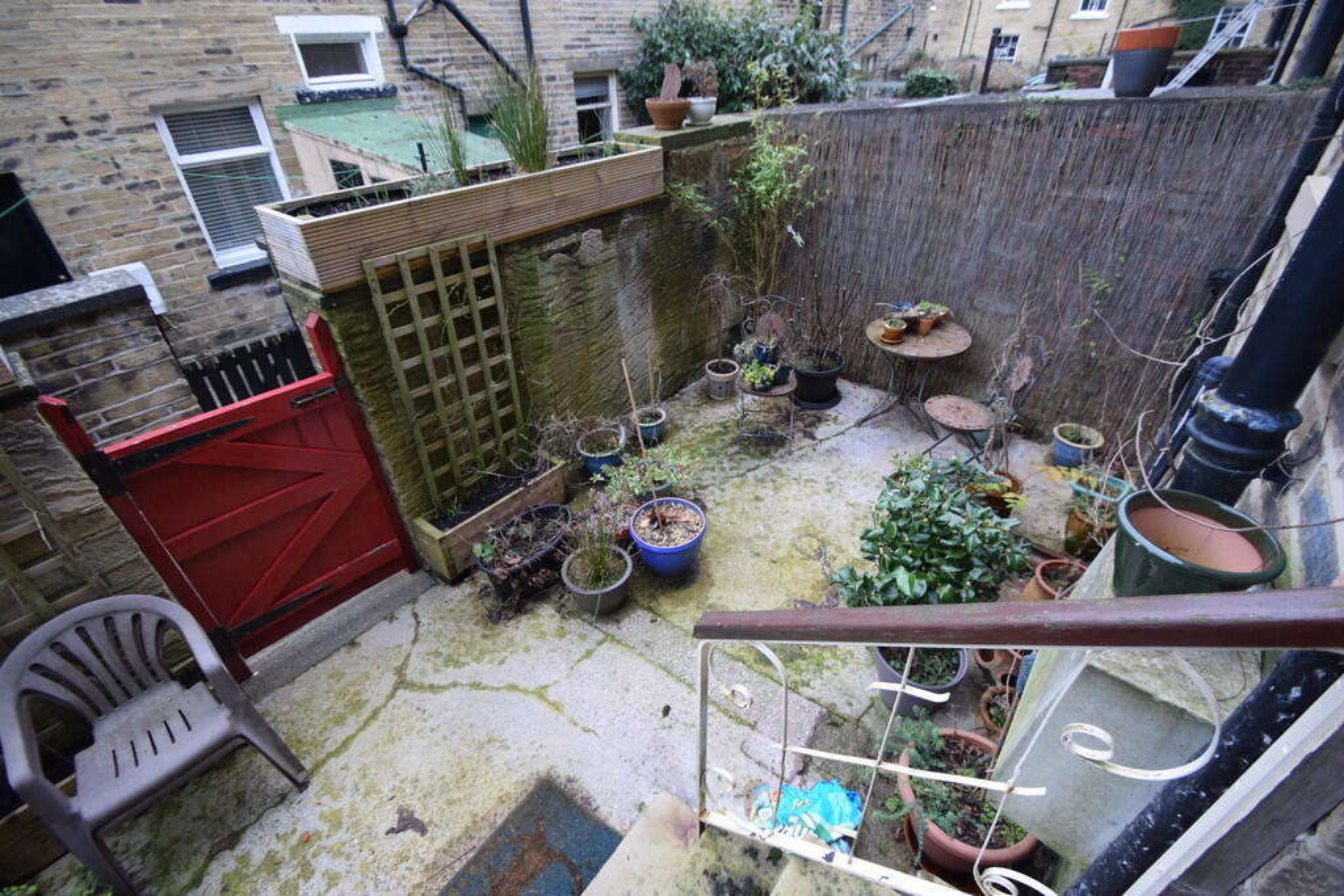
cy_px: 448
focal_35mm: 15
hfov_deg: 100.4
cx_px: 672
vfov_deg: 77.3
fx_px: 560
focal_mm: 10
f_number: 3.5
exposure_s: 1/60
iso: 800
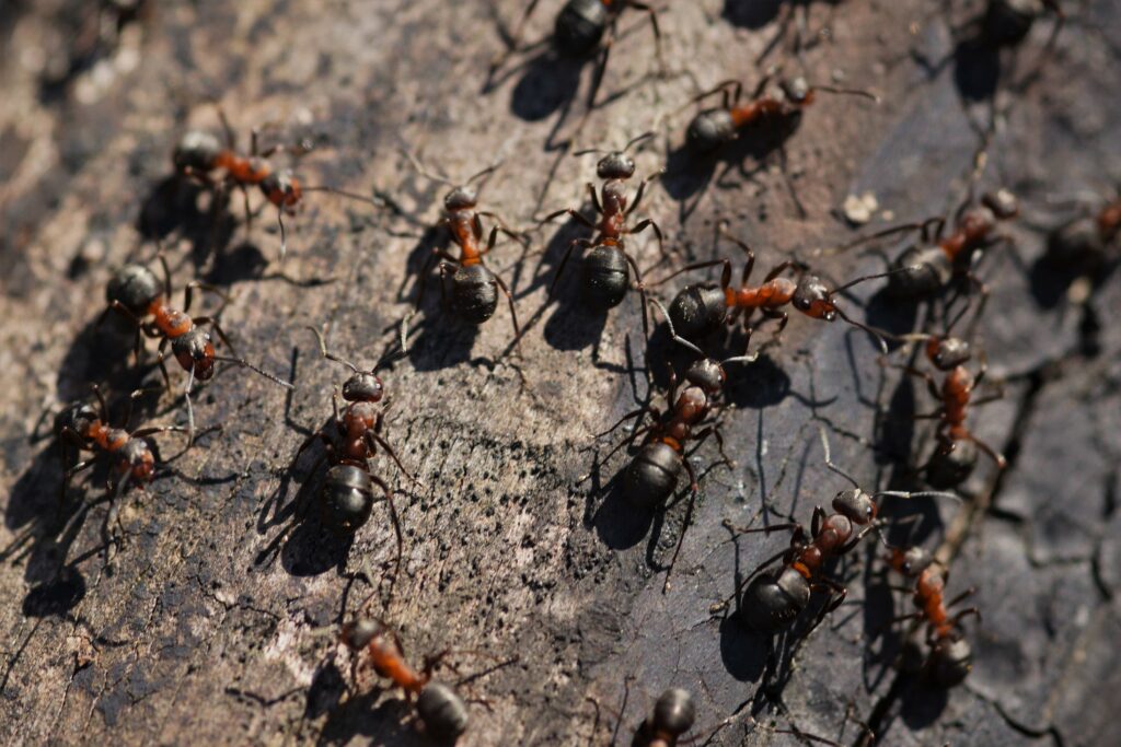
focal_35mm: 158
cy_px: 374
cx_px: 560
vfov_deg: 8.7
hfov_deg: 13.0
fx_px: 4905
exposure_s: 1/320
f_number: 5
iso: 320
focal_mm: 105
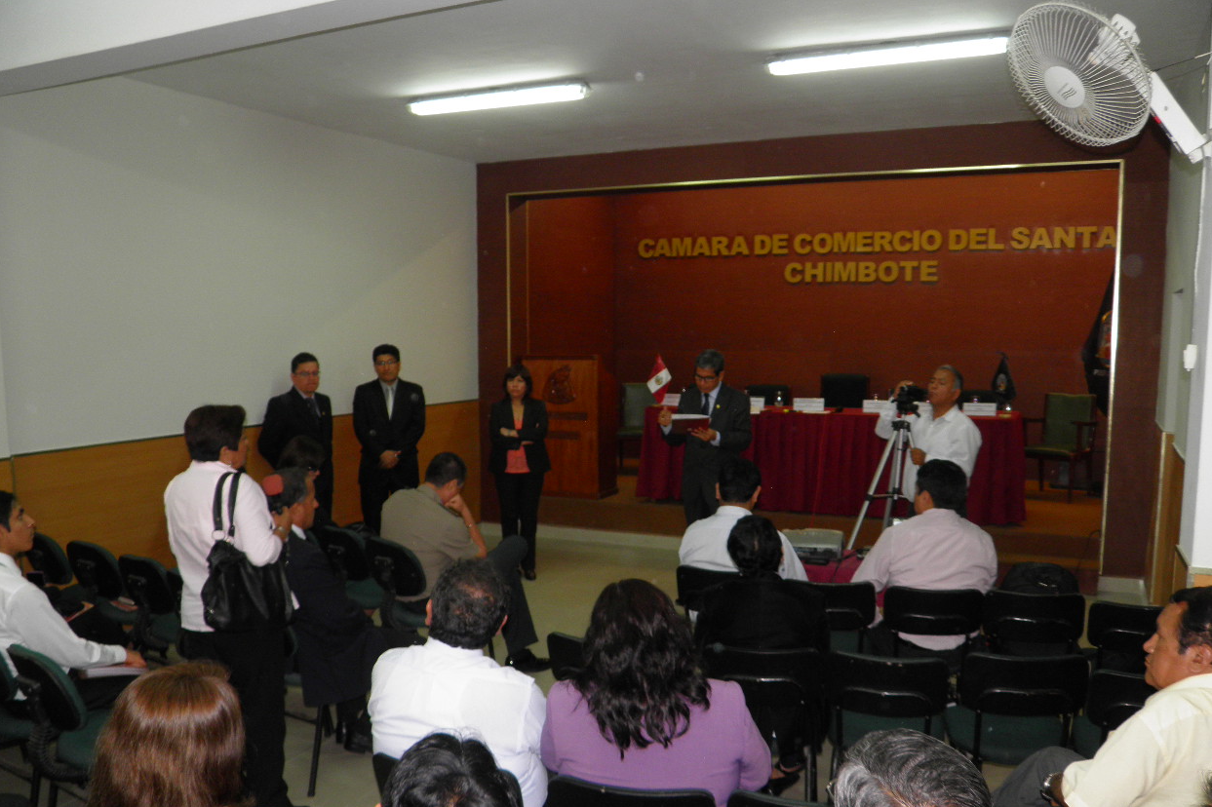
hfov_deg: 61.9
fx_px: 1010
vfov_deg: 43.5
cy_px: 459
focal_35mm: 30
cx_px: 606
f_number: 2.8
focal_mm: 4.9
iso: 100
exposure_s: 1/30
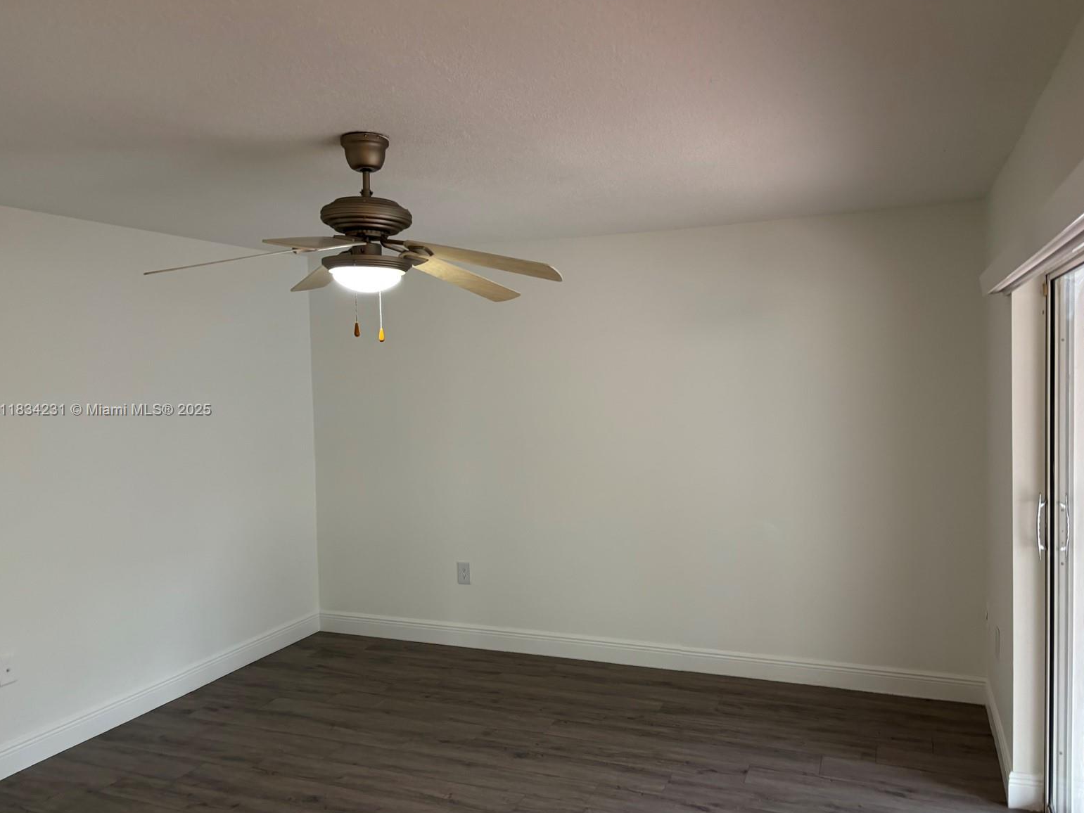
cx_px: 549
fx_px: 846
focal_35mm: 27
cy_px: 411
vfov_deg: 51.4
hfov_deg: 65.3
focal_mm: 5.96
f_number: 1.6
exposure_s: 1/60
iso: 125
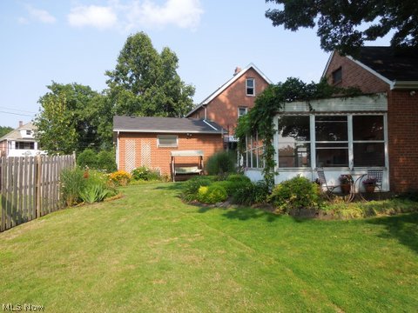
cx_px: 209
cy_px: 156
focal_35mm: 25
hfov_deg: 69.4
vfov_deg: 54.9
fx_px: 302
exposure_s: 1/500
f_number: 3.3
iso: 100
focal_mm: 4.5
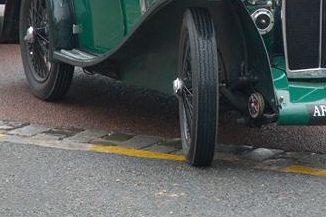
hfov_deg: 8.9
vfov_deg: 5.9
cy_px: 23
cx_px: 246
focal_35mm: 232
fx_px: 2100
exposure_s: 1/160
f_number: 4.5
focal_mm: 70
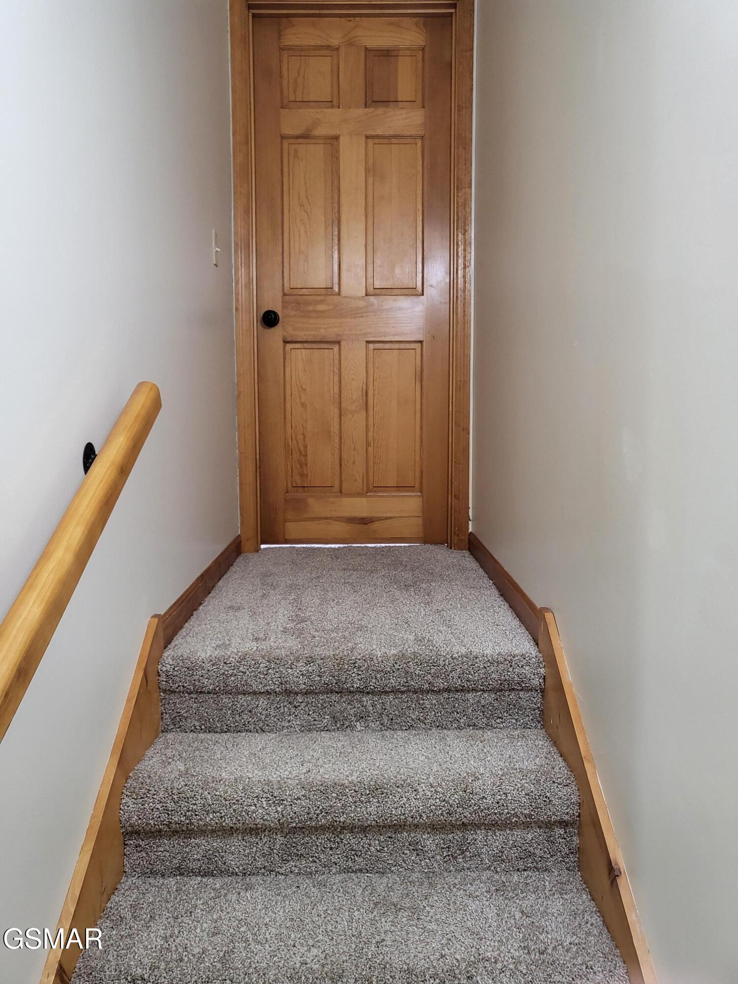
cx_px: 369
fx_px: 739
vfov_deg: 67.3
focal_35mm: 26
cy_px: 492
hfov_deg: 53.1
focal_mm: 4.25
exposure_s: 1/40
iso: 500
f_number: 1.8
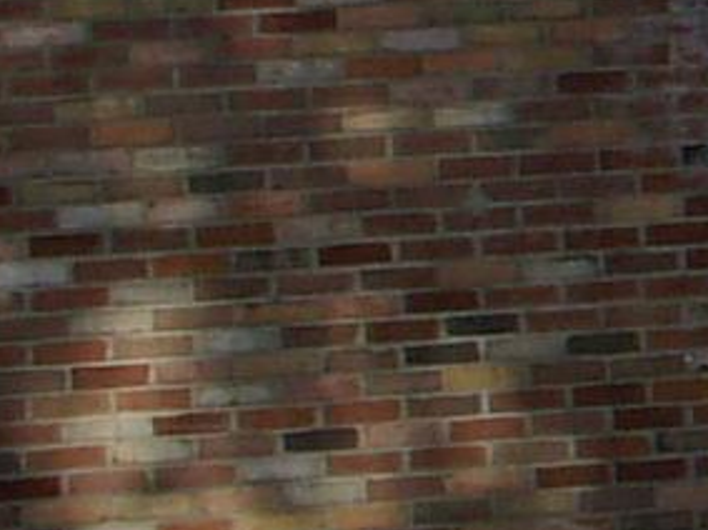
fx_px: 4273
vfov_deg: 7.1
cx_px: 1934
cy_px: -52
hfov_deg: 8.3
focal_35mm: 209
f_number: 7.3
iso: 100
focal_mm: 5.8
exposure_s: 1/210
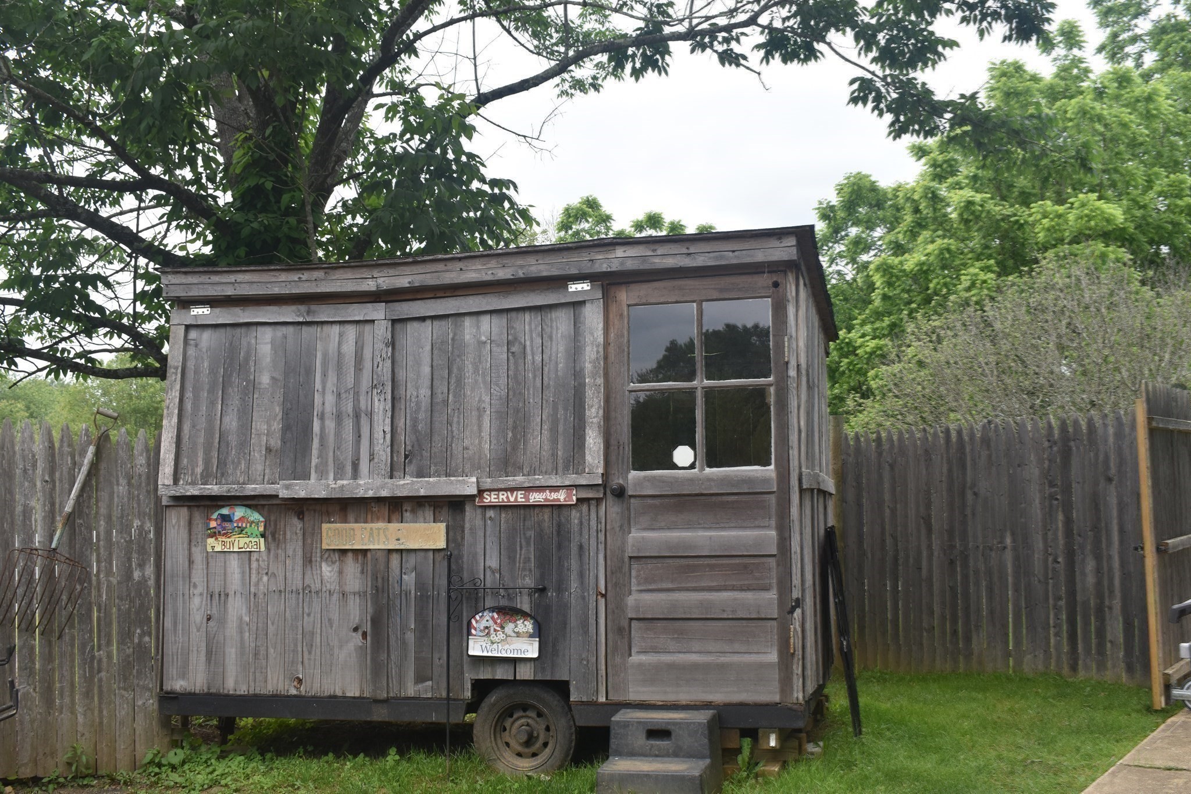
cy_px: 397
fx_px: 1240
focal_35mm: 38
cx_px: 596
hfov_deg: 51.3
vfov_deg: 35.5
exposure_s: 1/250
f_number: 8
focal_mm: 25
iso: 360
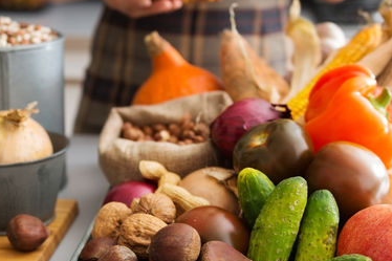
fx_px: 838
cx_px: 133
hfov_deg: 26.2
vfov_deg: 17.7
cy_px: 86
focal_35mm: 77
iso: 160
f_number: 2.8
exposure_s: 1/125
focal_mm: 34
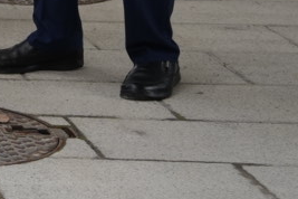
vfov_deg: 5.8
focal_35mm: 228
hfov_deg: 8.1
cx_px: -506
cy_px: -263
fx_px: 1889
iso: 200
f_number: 4
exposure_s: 1/320
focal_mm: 37.7
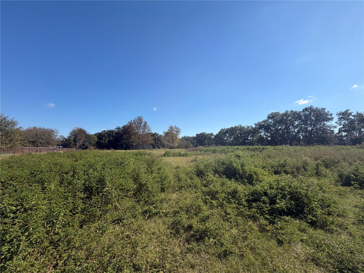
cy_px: 136
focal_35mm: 14
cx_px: 182
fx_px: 147
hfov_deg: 102.1
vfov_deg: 85.7
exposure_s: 1/770
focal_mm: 2.22
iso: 20
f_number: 2.2
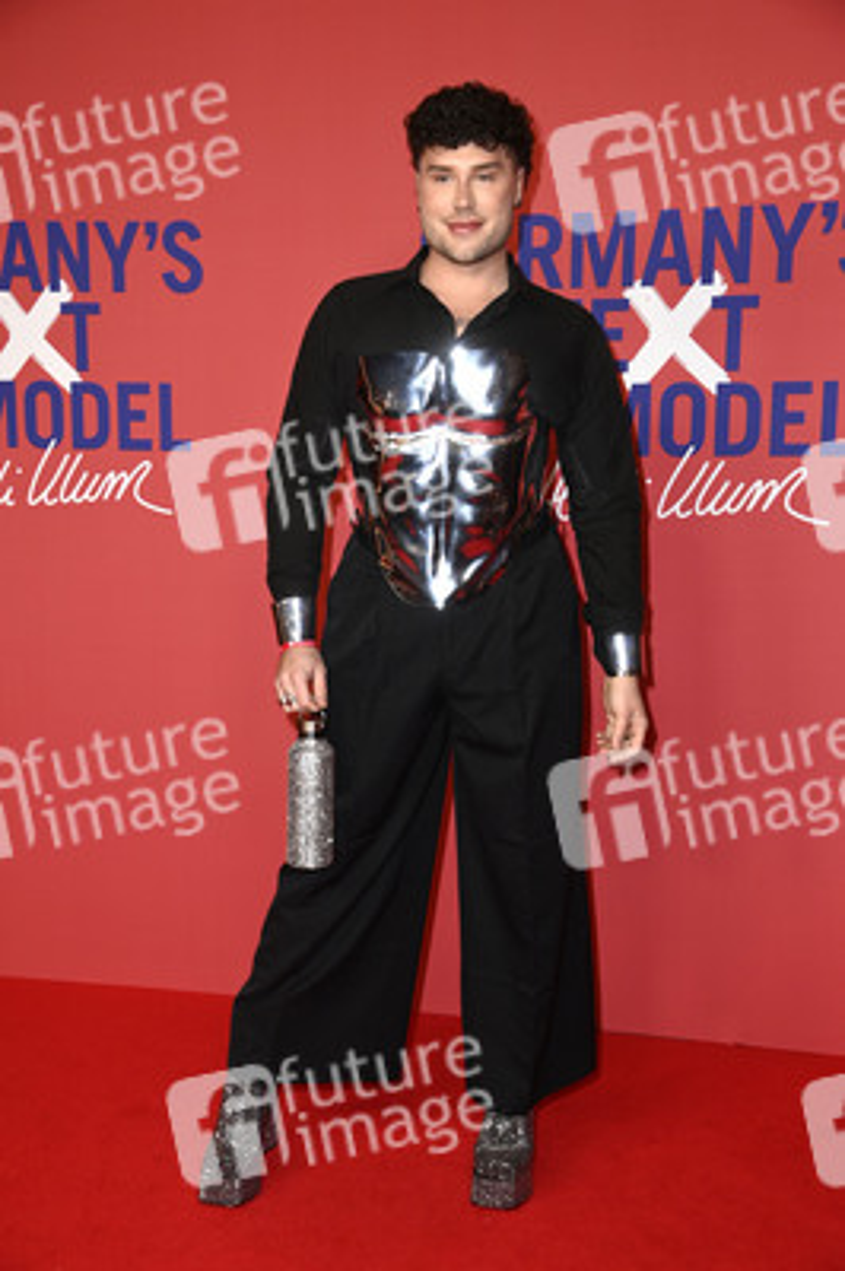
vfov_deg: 39.6
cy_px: 636
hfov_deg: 26.9
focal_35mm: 50
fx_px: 1763
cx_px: 422
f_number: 5.6
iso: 640
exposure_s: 1/200
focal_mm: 50
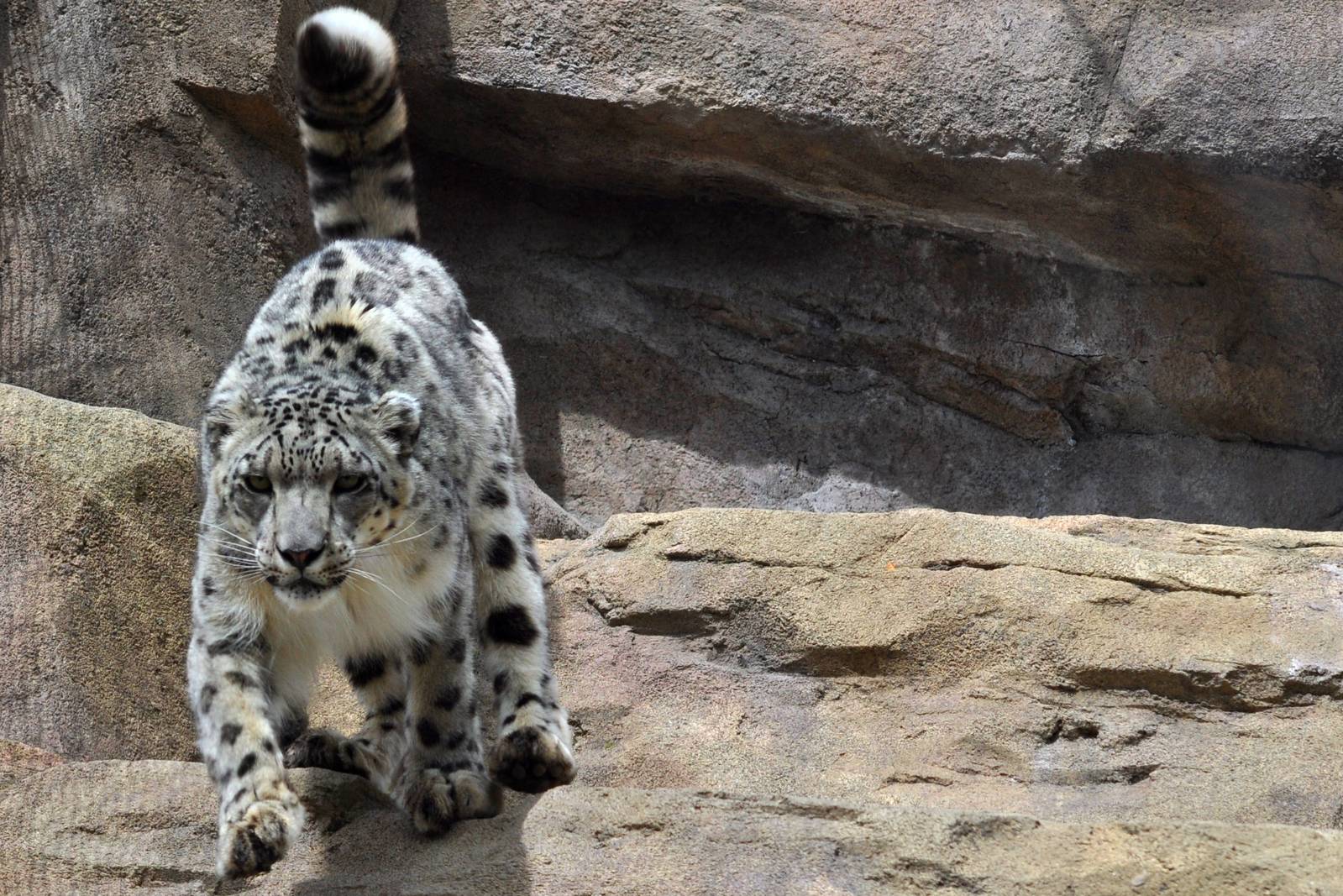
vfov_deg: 8.3
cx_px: 672
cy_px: 448
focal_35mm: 165
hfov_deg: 12.4
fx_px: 6157
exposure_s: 1/640
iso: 200
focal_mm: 110
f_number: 6.3
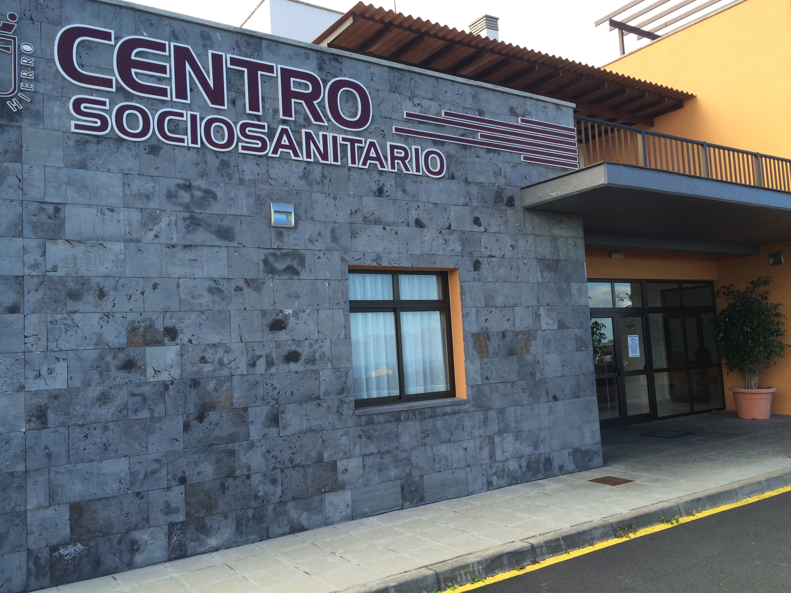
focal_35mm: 29
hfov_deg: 61.7
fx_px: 663
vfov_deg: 48.2
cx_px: 396
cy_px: 296
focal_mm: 4.15
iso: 32
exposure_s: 1/554
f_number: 2.2
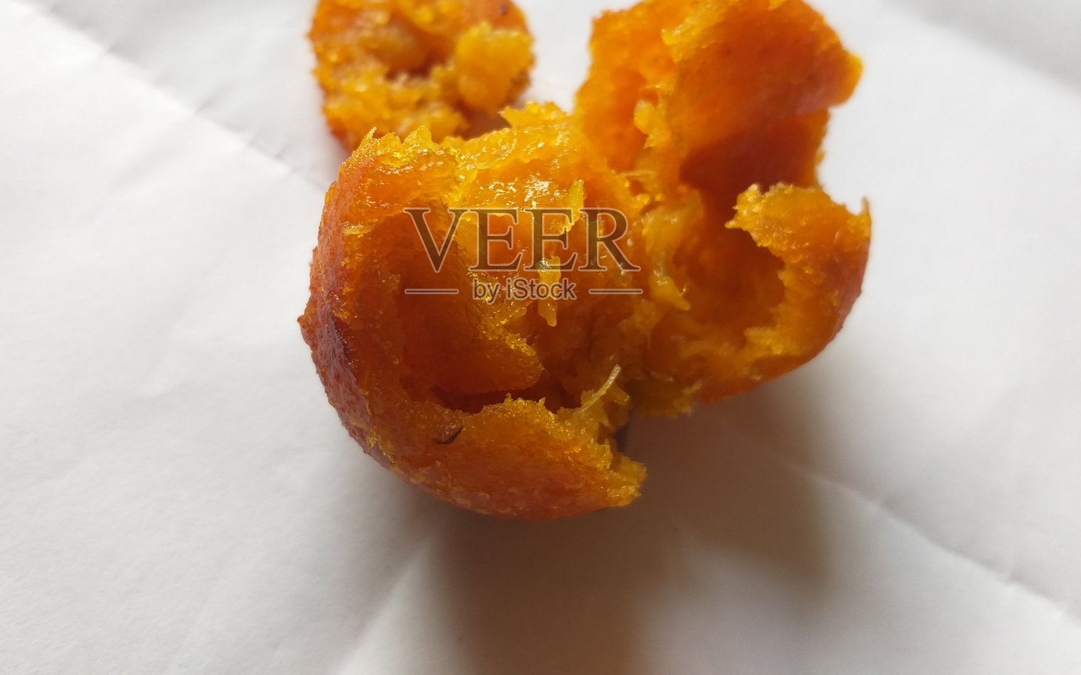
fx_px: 854
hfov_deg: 64.6
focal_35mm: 29
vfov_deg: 42.8
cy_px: 256
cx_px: 523
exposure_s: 1/50
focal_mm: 3.93
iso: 40
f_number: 1.7
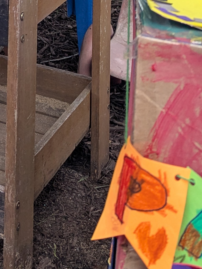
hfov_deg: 16.0
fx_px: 669
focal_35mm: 86
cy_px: -156
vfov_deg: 19.3
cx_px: -87
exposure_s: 1/250
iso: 77
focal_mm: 6.81
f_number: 1.85
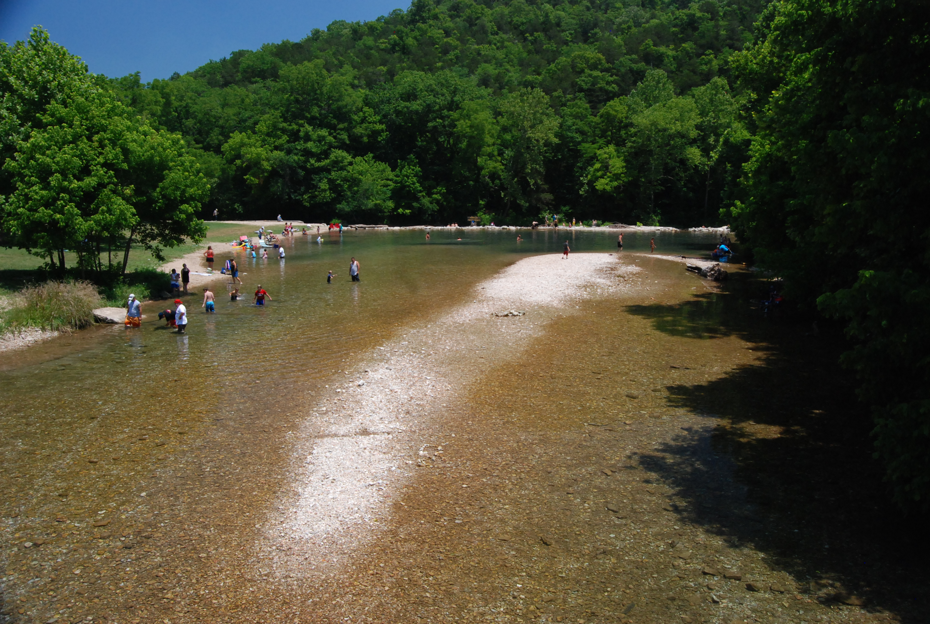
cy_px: 312
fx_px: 699
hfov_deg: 67.3
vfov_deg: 48.1
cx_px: 465
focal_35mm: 27
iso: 800
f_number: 9
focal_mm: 18
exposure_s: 1/320
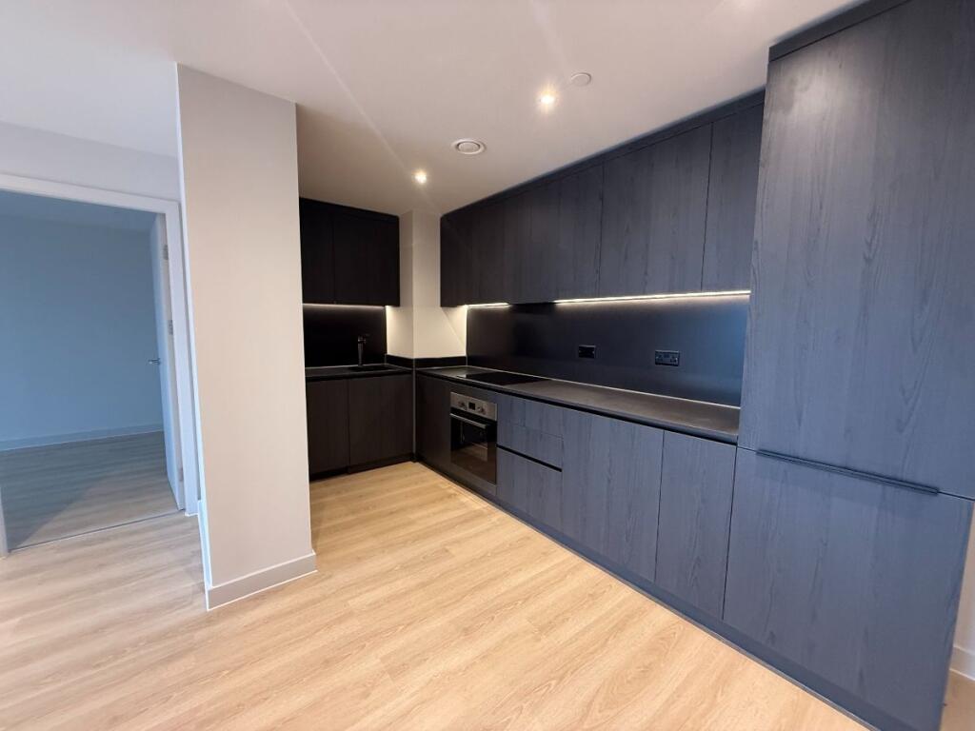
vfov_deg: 85.7
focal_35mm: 14
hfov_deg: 102.1
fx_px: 394
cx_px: 488
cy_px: 366
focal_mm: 2.22
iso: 320
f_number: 2.2
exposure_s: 1/61
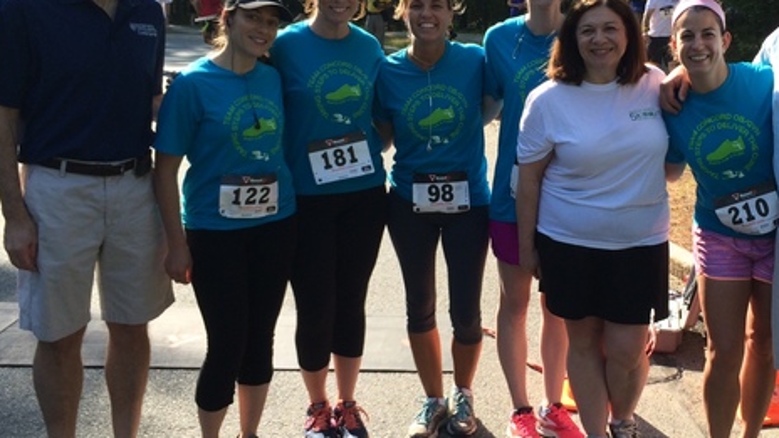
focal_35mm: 49
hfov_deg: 41.4
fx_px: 1012
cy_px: 176
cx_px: 532
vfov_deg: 24.4
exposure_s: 1/631
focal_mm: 4.15
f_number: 2.2
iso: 32
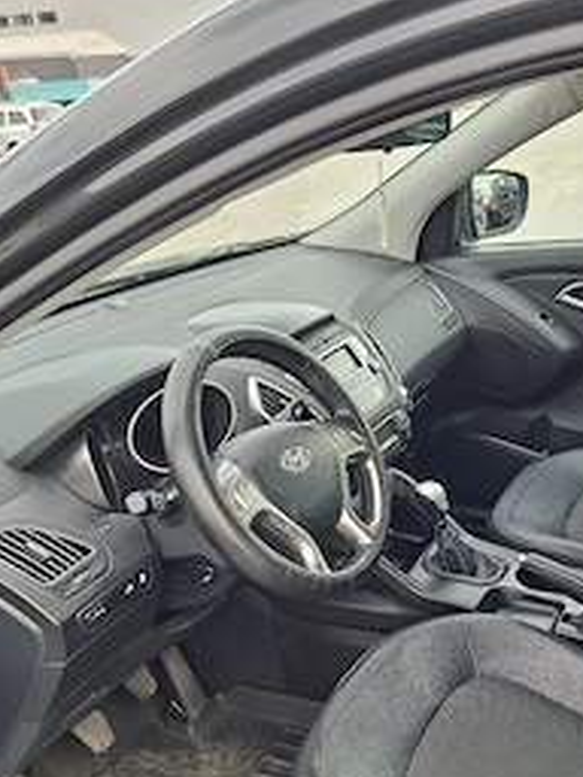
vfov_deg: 50.3
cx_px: 401
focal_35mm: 36
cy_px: 528
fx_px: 808
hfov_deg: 39.1
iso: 50
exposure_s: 1/270
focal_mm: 5.54
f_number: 1.8
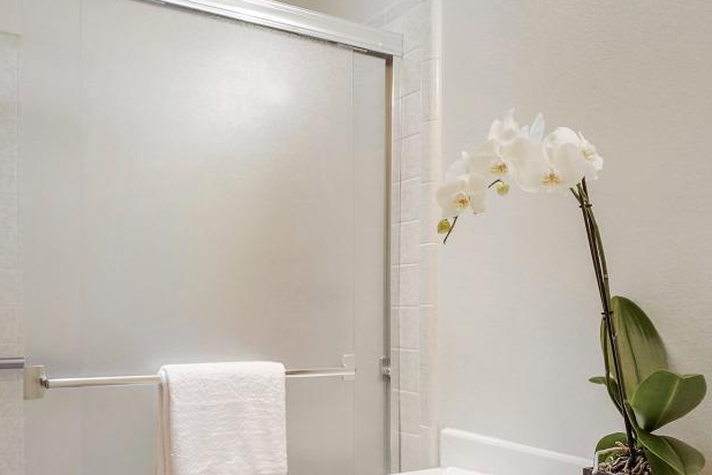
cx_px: 343
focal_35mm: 34
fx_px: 672
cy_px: 304
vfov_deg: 38.6
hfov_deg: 55.8
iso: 100
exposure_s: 1
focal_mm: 14
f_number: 8
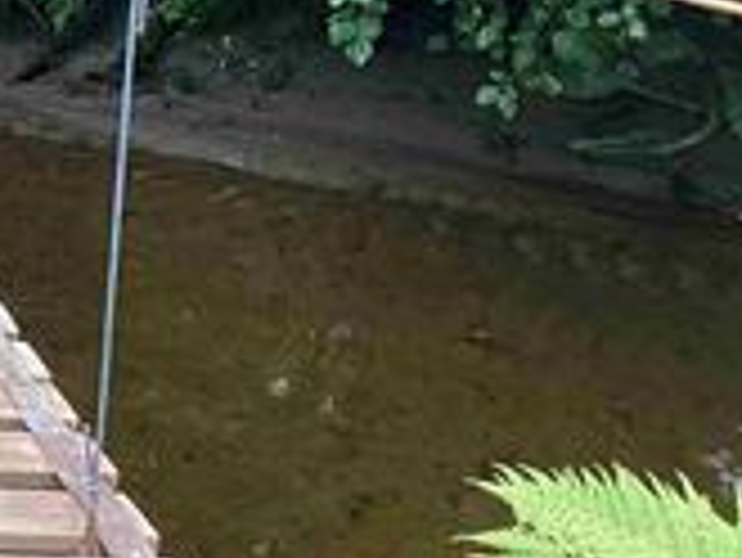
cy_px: -164
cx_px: -360
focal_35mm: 94
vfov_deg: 15.0
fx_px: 2016
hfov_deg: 18.5
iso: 32
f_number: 2.4
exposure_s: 1/120
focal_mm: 3.3
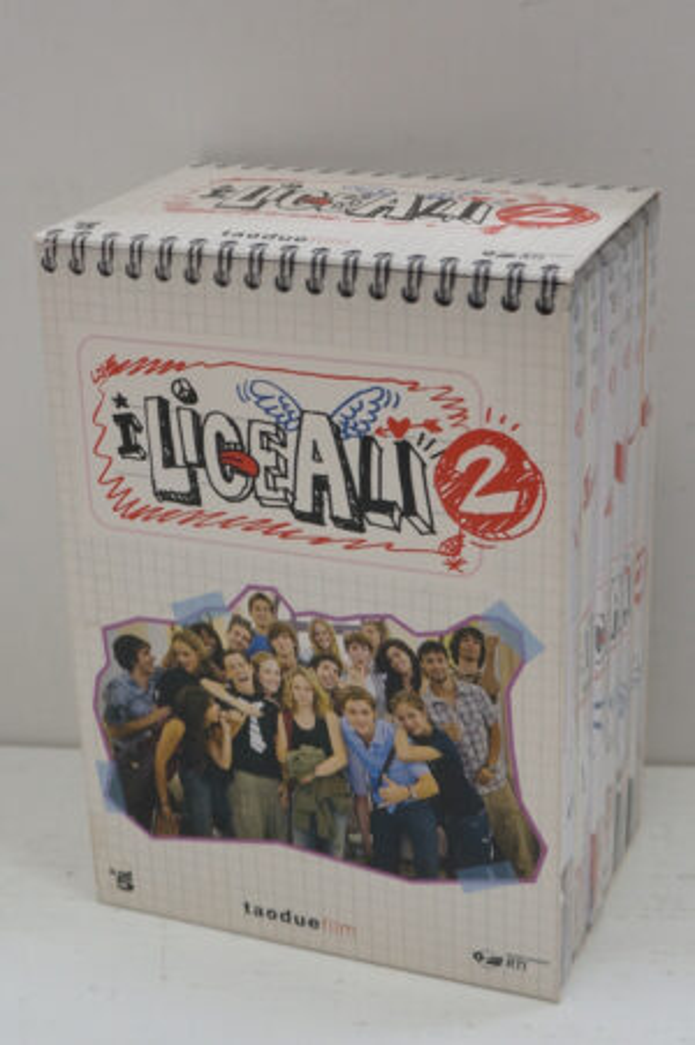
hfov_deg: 43.5
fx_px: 870
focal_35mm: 30
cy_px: 522
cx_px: 348
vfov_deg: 62.0
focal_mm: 20
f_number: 4.5
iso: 500
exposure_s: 1/60
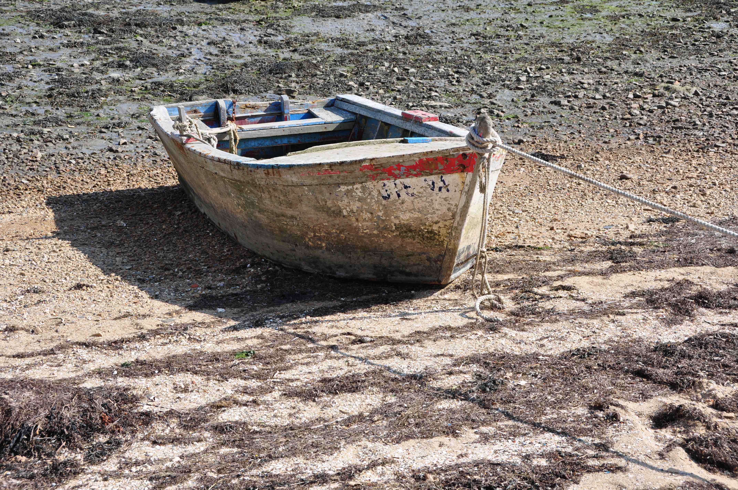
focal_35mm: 57
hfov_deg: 35.1
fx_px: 1167
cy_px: 245
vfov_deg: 23.7
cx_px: 369
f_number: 9
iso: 200
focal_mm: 38
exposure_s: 1/320
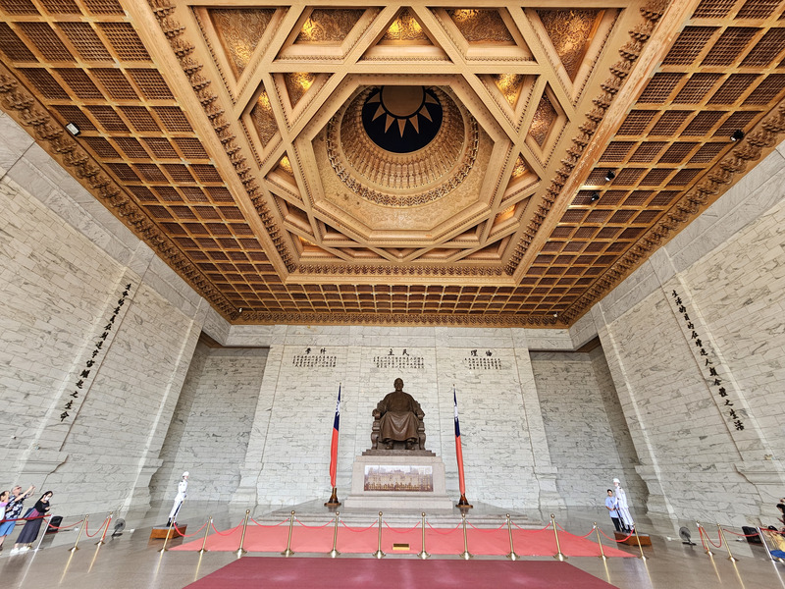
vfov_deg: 89.9
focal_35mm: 13
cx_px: 392
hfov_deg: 106.2
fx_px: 295
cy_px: 294
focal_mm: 2.2
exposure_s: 1/77
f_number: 2.2
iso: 64
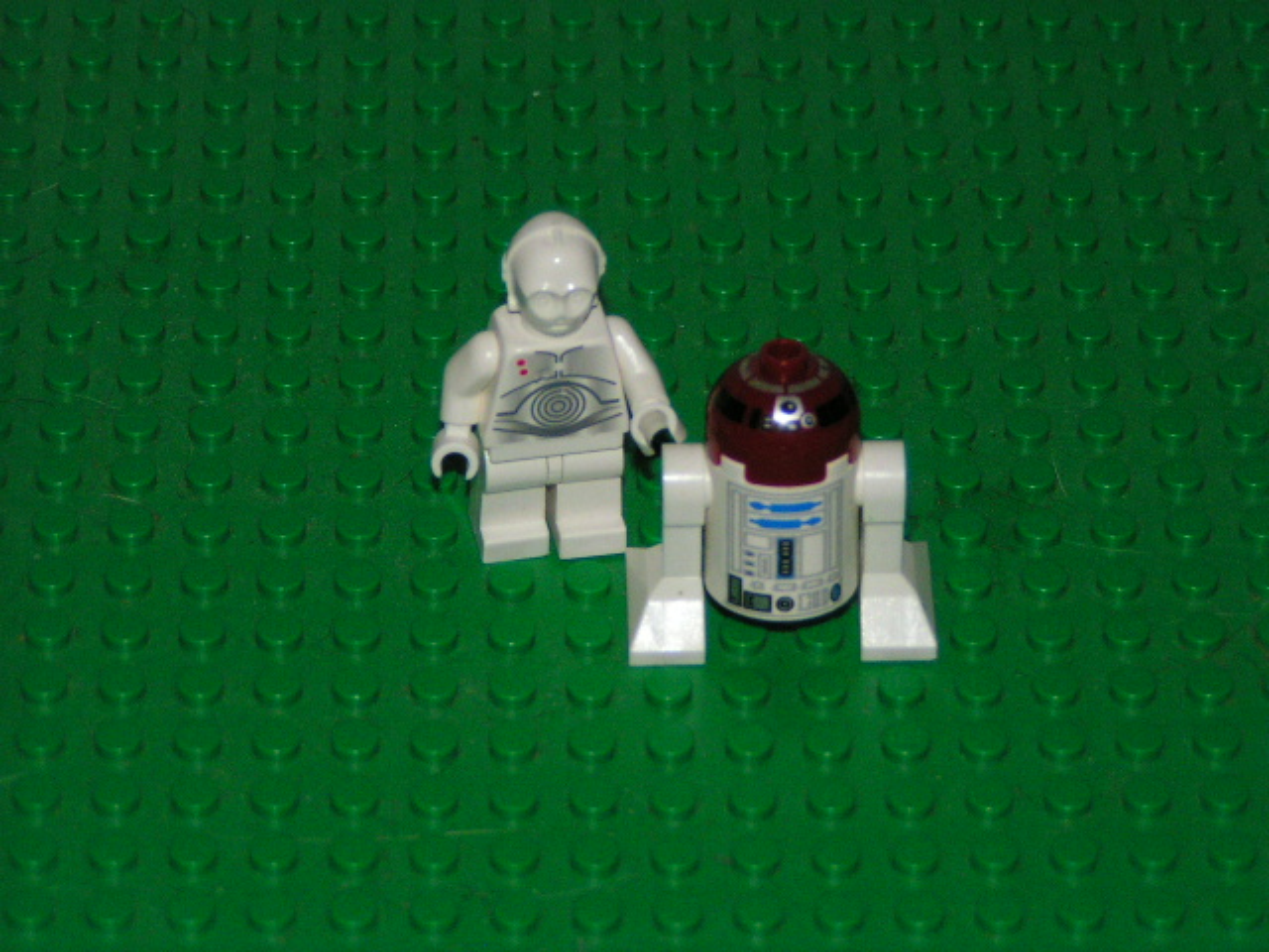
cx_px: 634
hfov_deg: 12.6
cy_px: 476
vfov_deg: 9.5
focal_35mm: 157
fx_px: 5756
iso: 200
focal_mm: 24
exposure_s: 1/160
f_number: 3.5
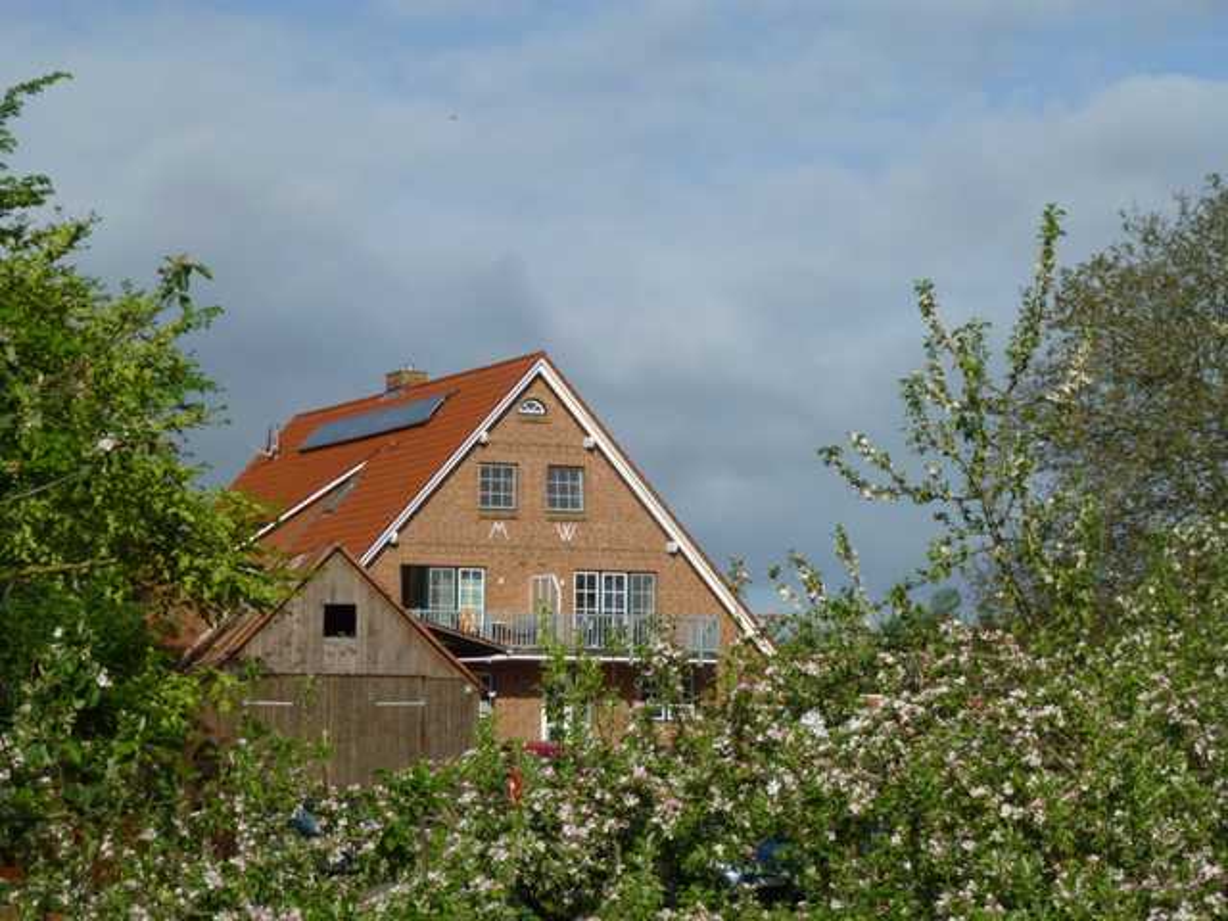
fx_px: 3796
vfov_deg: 13.8
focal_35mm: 107
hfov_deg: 18.4
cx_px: 614
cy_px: 460
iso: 100
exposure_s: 1/800
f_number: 5.4
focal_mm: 19.1
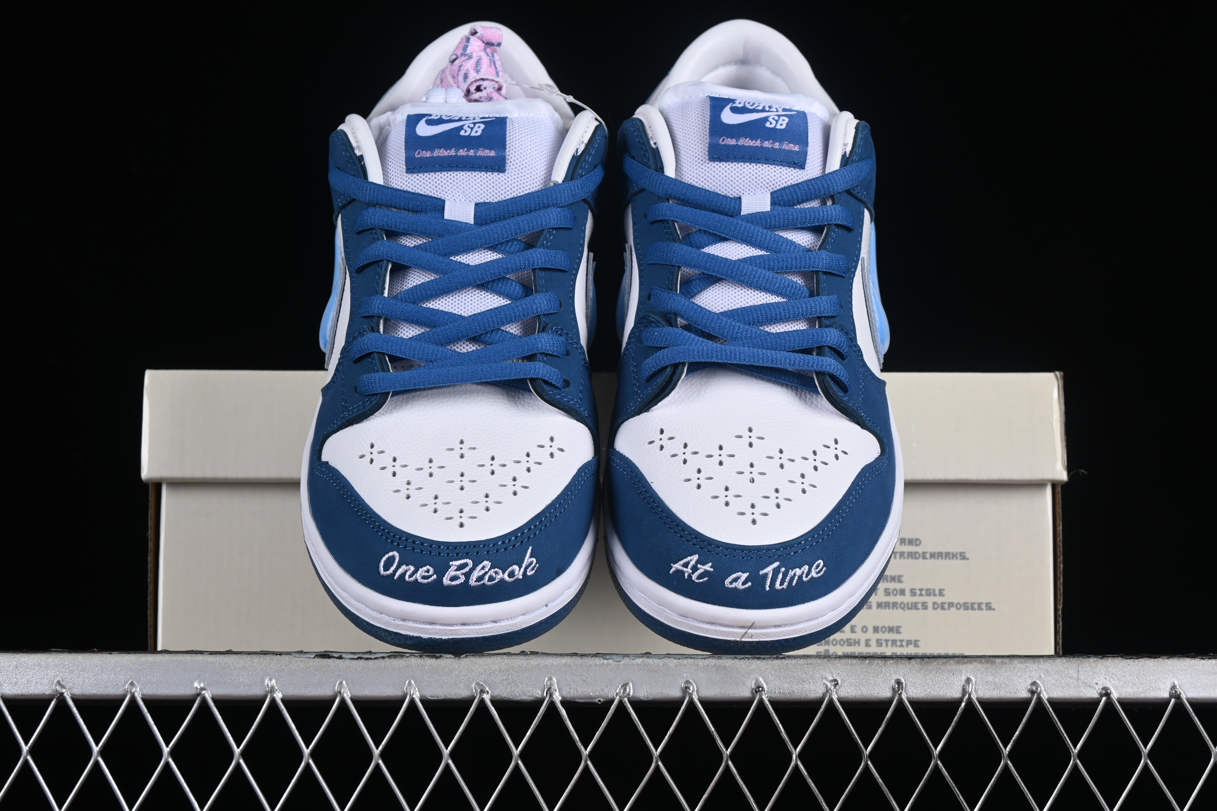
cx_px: 608
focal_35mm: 75
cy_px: 406
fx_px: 2535
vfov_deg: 18.2
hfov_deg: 27.0
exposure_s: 1/80
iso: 160
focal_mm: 50
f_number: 8
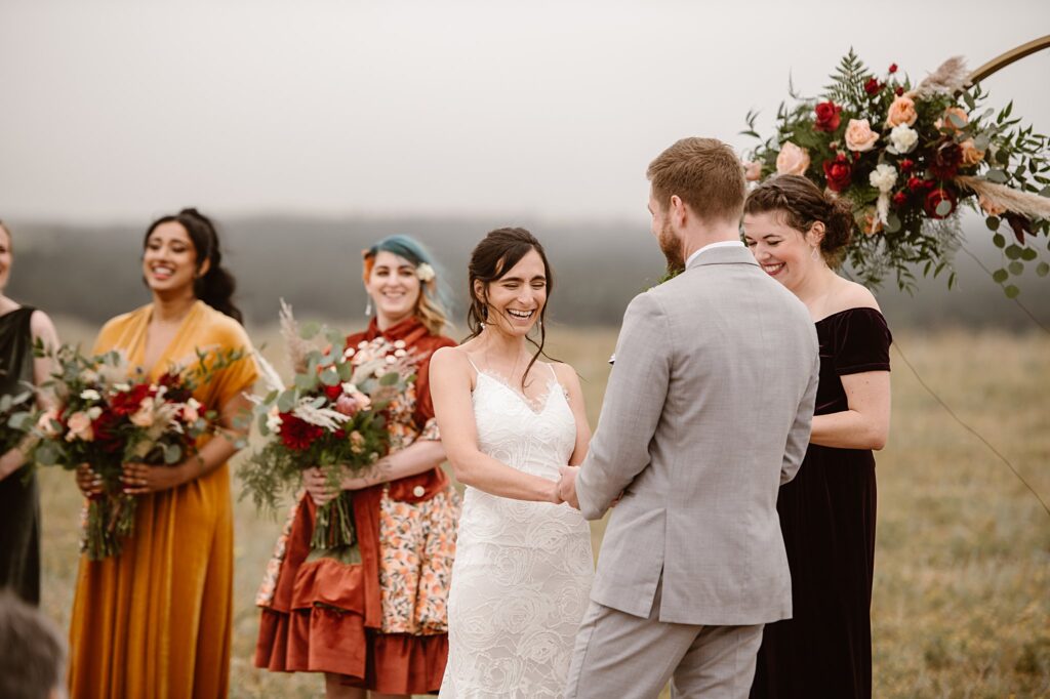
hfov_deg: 13.7
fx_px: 4373
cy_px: 350
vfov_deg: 9.1
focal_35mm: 150
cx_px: 525
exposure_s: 1/1000
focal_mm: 150
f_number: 2.8
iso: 200
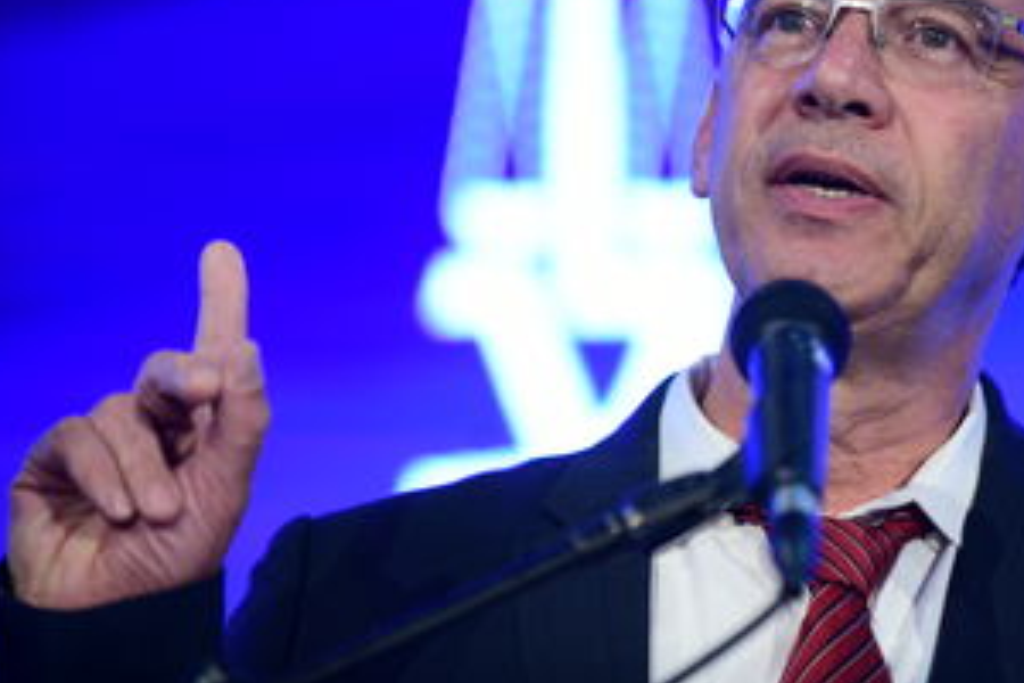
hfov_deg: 9.7
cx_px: 638
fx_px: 6058
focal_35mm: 213
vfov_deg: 6.4
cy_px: 242
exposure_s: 1/250
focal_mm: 160
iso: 1250
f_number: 3.2
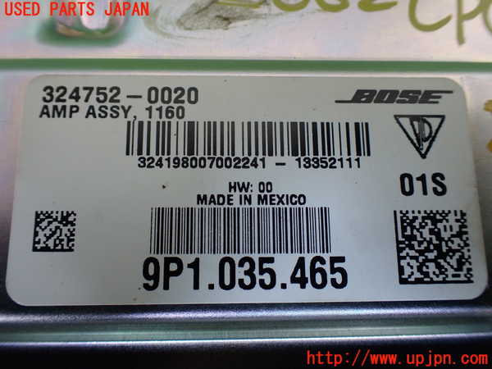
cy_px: 184
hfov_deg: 60.0
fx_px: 426
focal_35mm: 30
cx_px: 246
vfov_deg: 46.8
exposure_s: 1/125
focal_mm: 5.4
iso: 200
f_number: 2.3
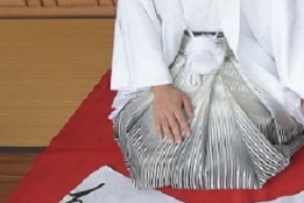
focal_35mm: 49
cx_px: 323
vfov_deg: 26.1
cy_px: 1
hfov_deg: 35.4
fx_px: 414
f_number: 5
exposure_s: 1/100
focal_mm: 16
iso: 400
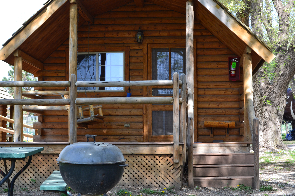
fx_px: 590
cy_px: 98
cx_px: 148
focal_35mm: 72
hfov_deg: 28.1
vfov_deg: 18.9
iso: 400
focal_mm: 48
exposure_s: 1/160
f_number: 9
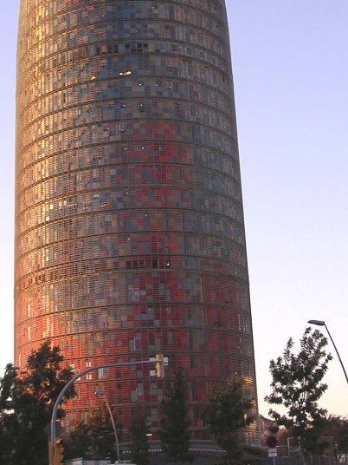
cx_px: 169
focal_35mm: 69
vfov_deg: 28.0
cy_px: 149
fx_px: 925
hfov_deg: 21.3
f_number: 2.8
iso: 100
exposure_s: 1/173
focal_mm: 5.8
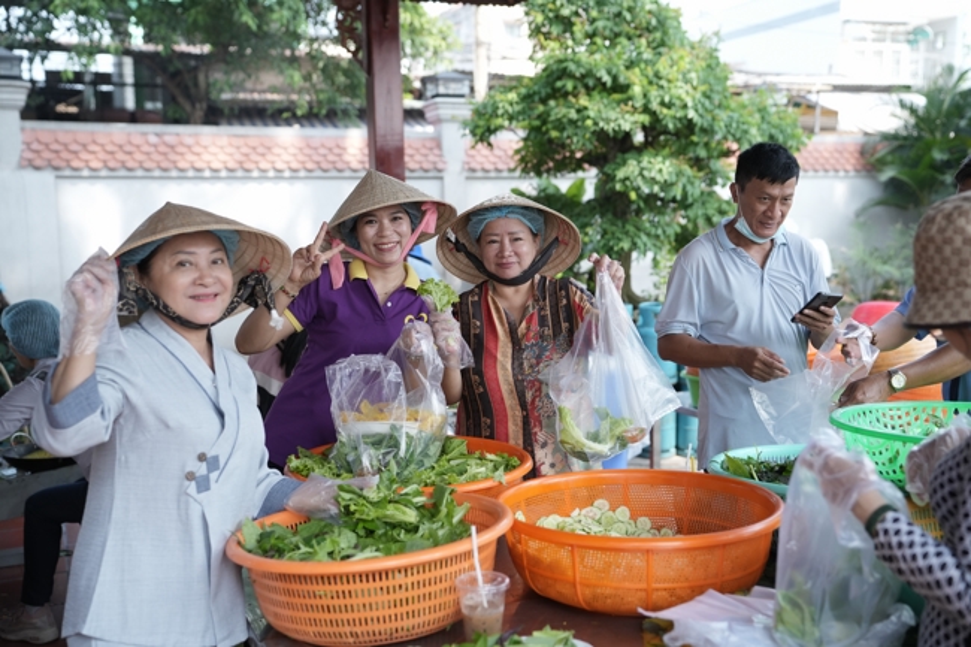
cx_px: 486
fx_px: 1132
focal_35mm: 42
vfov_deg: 31.9
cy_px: 324
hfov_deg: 46.4
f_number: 2.8
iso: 800
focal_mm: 42
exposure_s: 1/1250
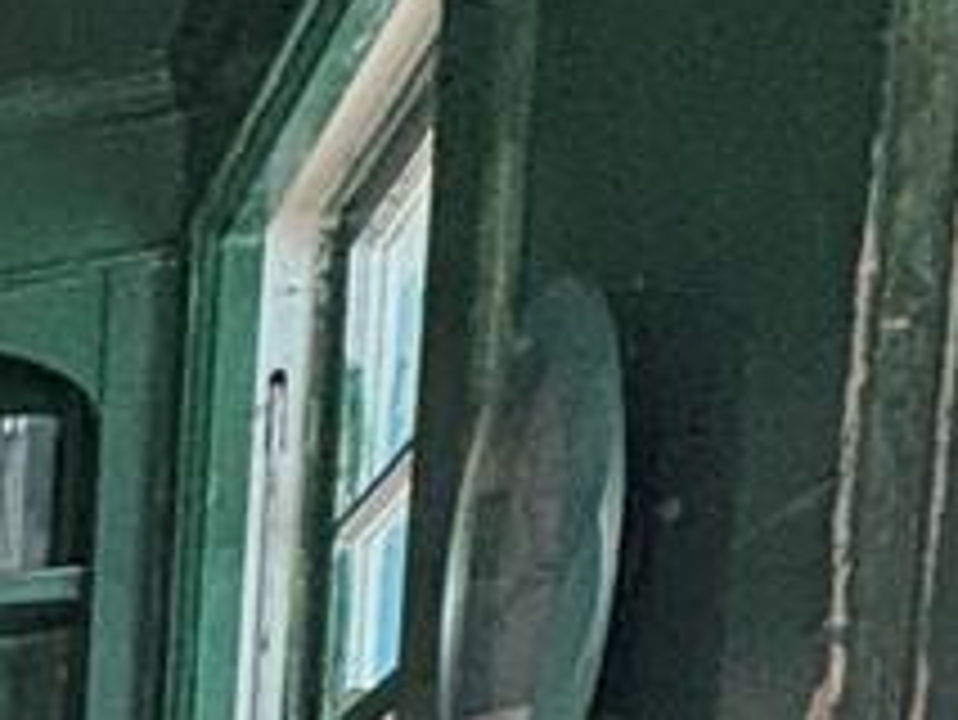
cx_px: -1624
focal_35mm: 105
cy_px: 1809
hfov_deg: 12.4
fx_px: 2908
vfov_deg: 11.4
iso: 500
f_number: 2.2
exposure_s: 1/60
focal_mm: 2.22
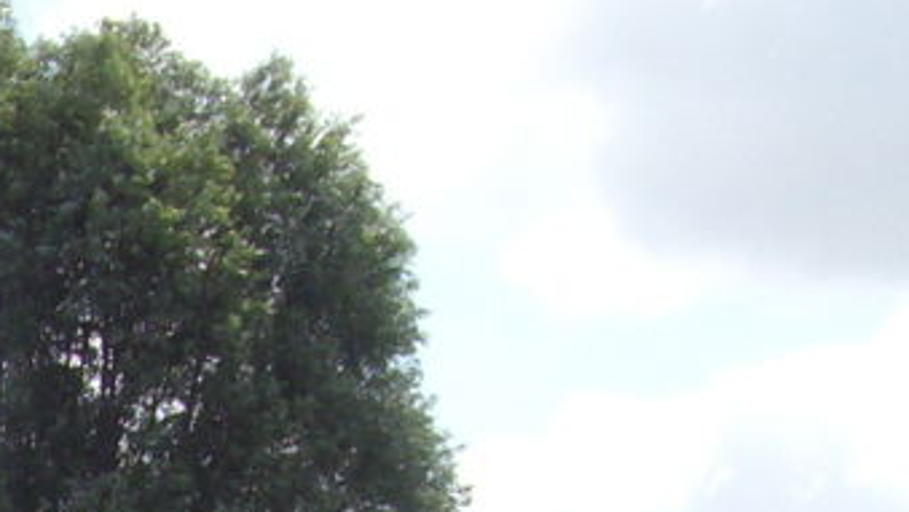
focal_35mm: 185
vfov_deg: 6.2
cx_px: -802
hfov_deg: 10.8
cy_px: 1367
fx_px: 4461
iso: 80
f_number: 4.8
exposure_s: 1/500
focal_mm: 6
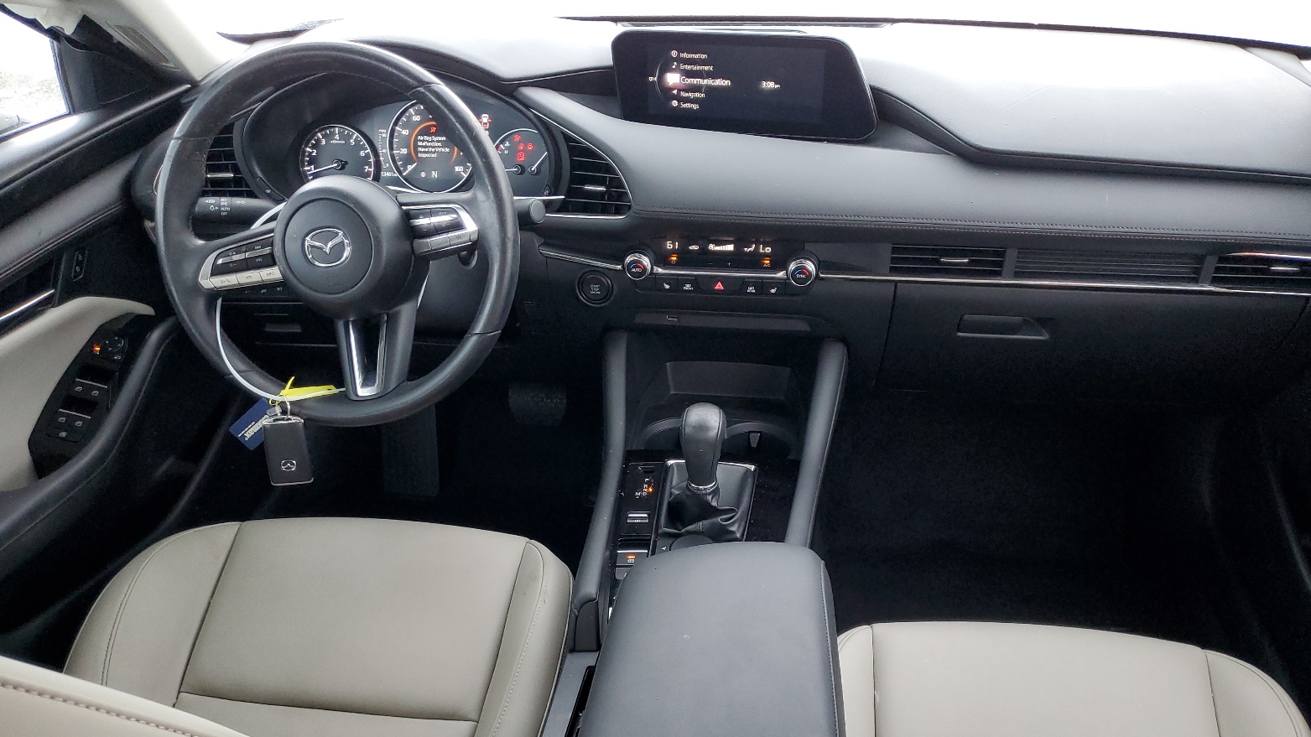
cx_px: 662
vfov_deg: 39.7
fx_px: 1008
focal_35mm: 29
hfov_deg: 66.1
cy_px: 488
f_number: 1.5
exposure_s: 1/60.2
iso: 152
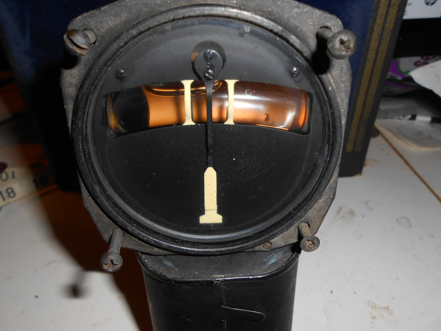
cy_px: 166
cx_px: 220
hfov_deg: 60.0
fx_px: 382
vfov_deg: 46.8
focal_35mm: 30
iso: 80
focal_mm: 5.3
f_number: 11.9
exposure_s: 1/25
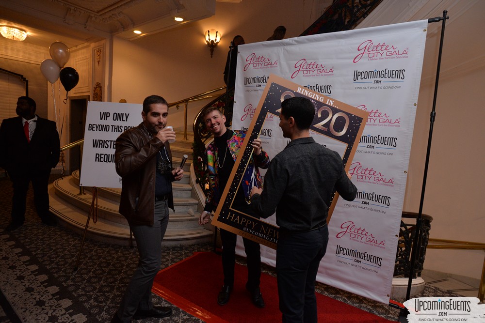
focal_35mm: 20
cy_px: 162
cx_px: 242
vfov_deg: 61.9
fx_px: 269
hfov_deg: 84.0
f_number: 5.6
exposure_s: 1/80
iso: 2000
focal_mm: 20
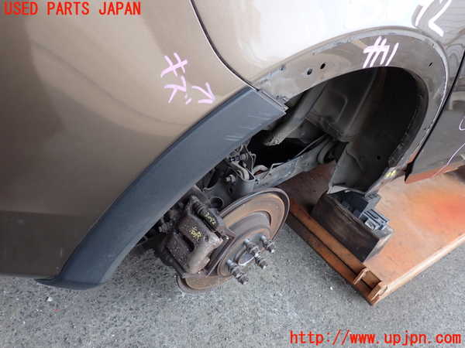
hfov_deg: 60.0
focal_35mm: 30
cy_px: 174
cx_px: 232
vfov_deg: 46.8
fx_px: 403
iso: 100
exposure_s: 1/160
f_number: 3.2
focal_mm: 5.4
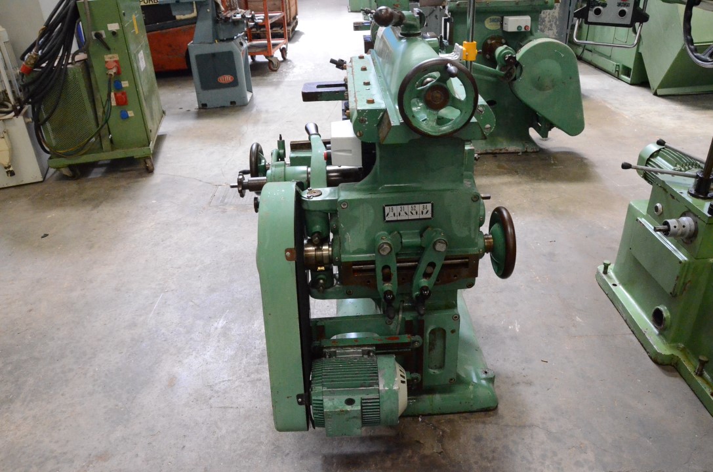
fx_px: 534
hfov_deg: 67.5
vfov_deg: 47.7
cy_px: 236
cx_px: 356
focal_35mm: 27
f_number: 8
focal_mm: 18
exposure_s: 1/250
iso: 6400
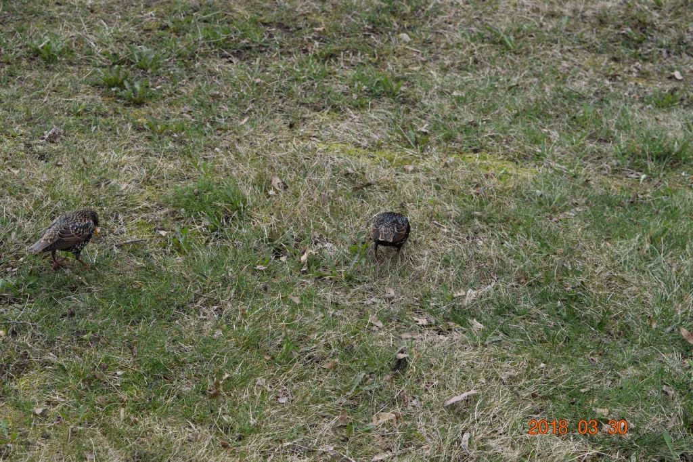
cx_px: 346
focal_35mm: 82
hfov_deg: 24.6
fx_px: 1588
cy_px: 231
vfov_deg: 16.5
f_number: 8
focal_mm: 55
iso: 200
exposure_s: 1/250
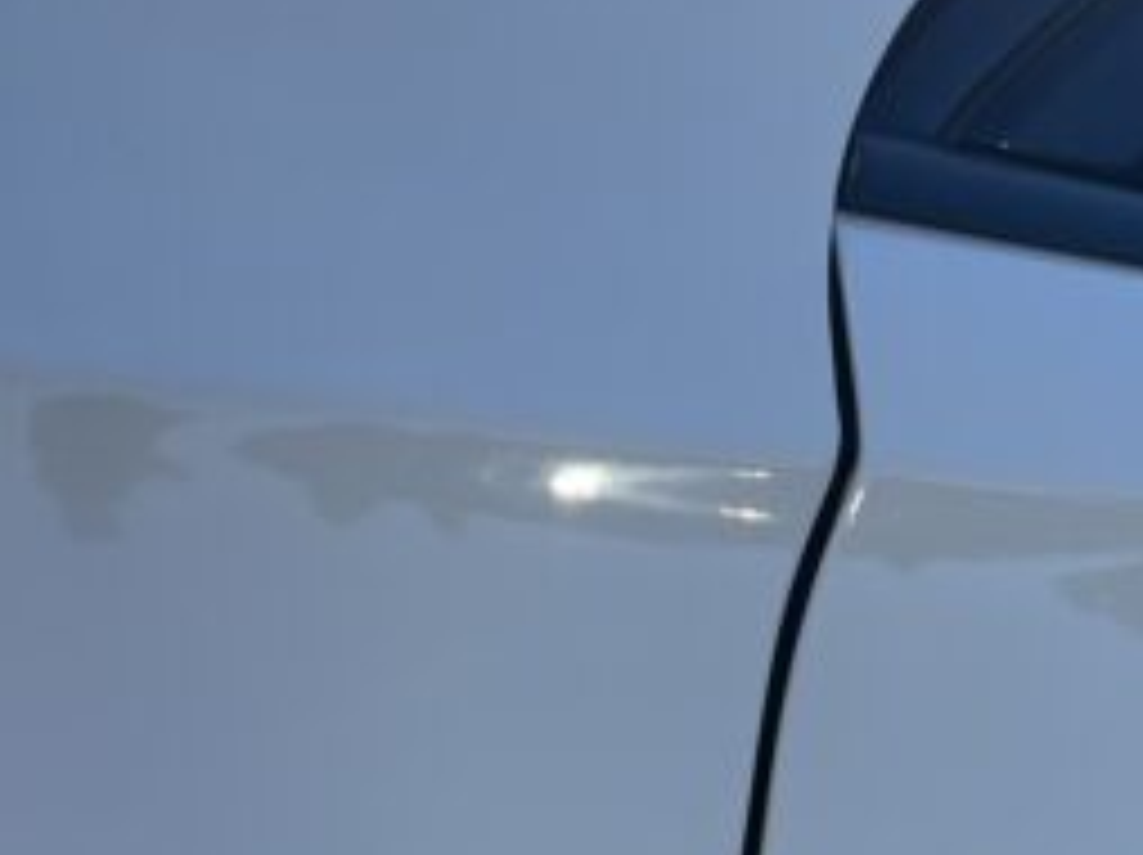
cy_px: 680
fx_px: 2705
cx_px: 1116
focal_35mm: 82
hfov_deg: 23.0
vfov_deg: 17.8
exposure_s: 1/2695
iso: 50
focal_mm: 5.7
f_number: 1.5
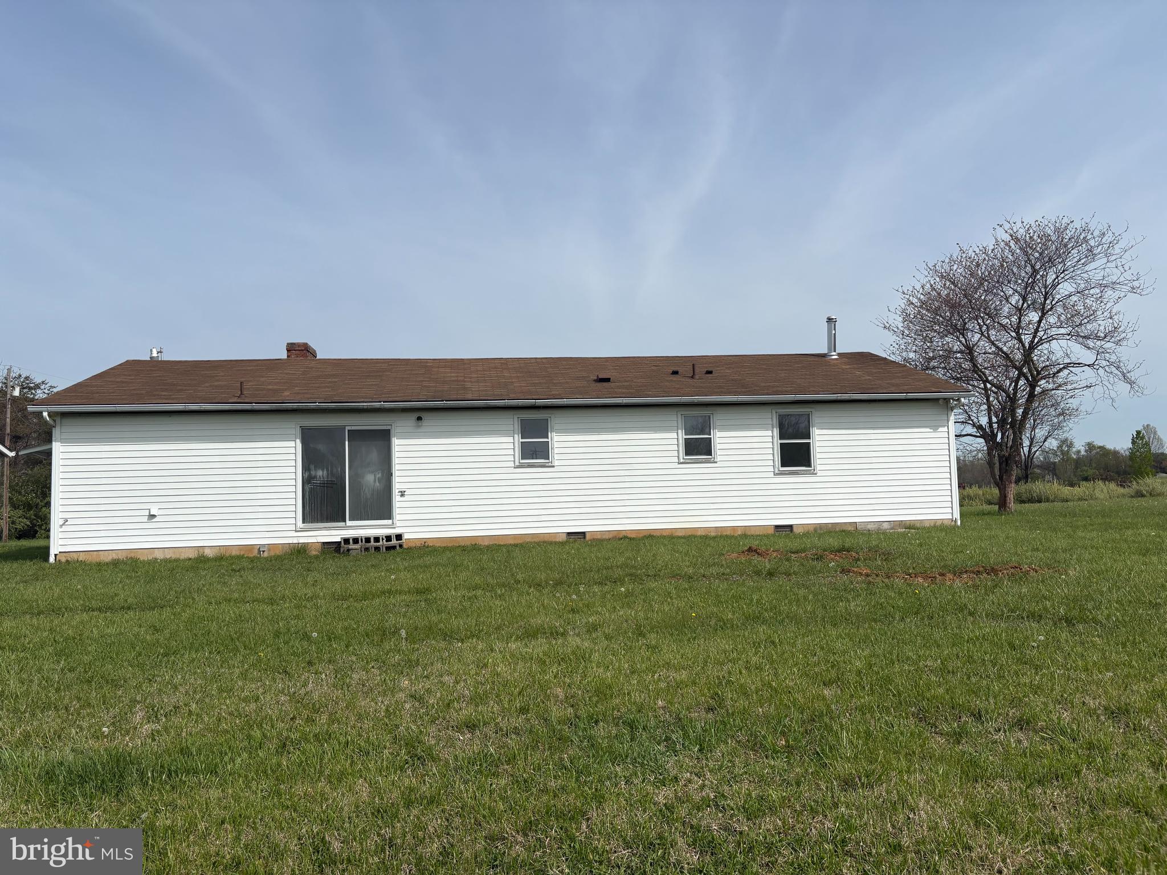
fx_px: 877
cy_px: 438
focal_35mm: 26
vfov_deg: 53.1
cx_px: 584
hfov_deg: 67.3
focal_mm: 5.96
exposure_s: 1/7813
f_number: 1.6
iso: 50
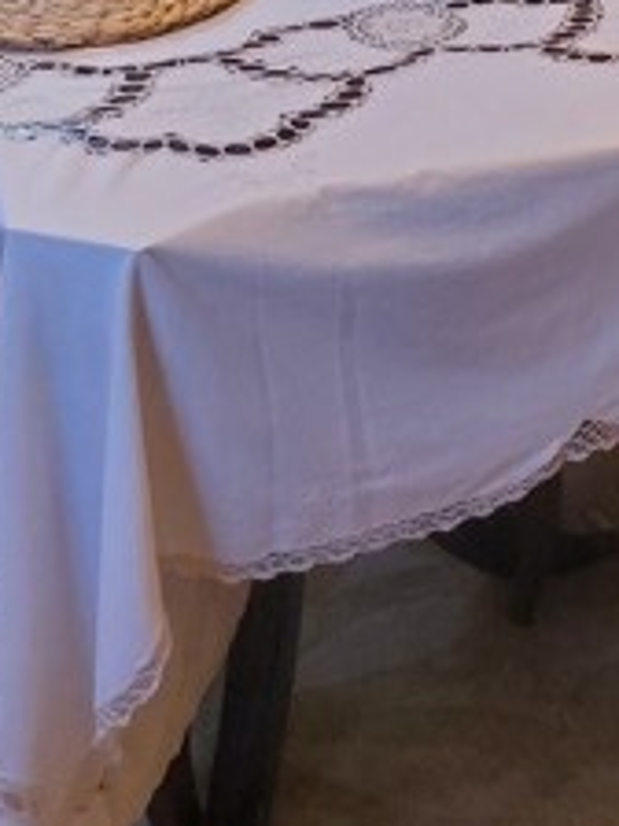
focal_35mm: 89
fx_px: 2122
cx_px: 567
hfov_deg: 16.4
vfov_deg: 19.6
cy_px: -361
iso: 160
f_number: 2.4
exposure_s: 1/120
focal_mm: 4.3
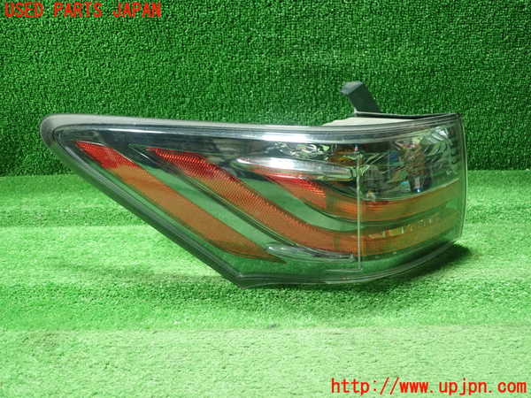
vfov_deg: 46.8
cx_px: 266
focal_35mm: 30
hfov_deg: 60.0
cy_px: 199
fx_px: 460
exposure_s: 1/100
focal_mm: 5.5
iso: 800
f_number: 2.3
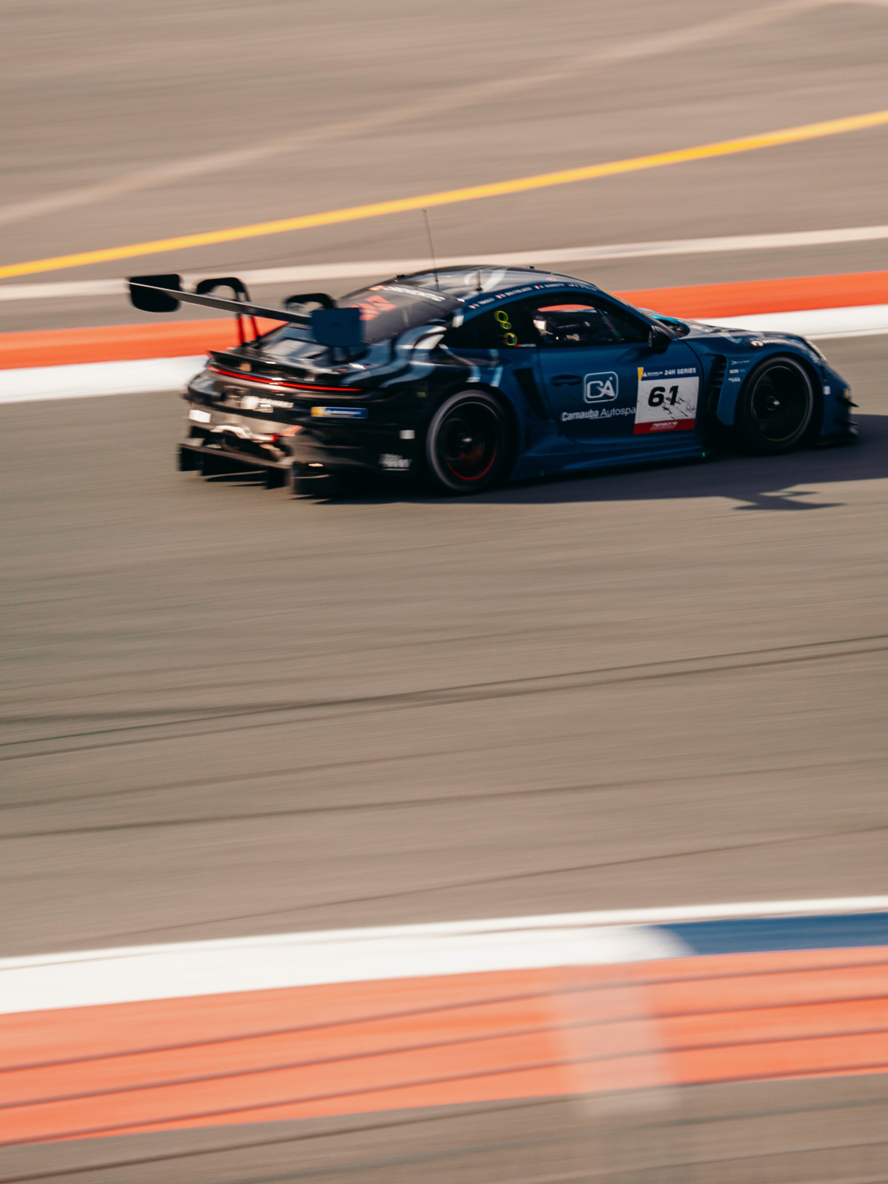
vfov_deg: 10.9
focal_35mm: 182
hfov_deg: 8.2
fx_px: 6225
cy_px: 387
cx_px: 480
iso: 250
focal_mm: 130
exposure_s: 1/50
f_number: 2.8
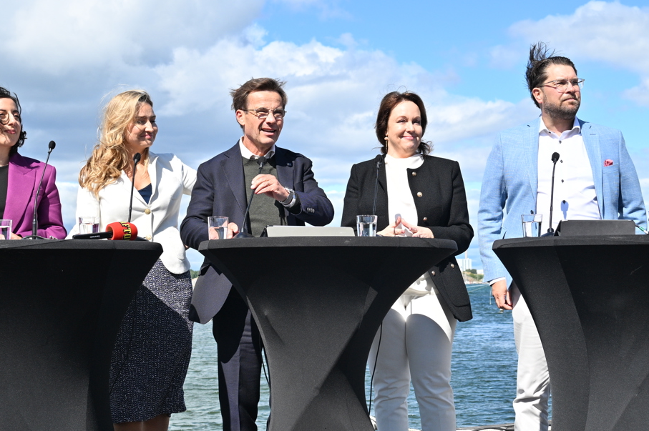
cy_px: 216
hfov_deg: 36.9
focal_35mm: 54
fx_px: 973
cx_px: 346
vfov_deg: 25.0
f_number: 4.5
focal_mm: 24
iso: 180
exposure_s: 1/1600
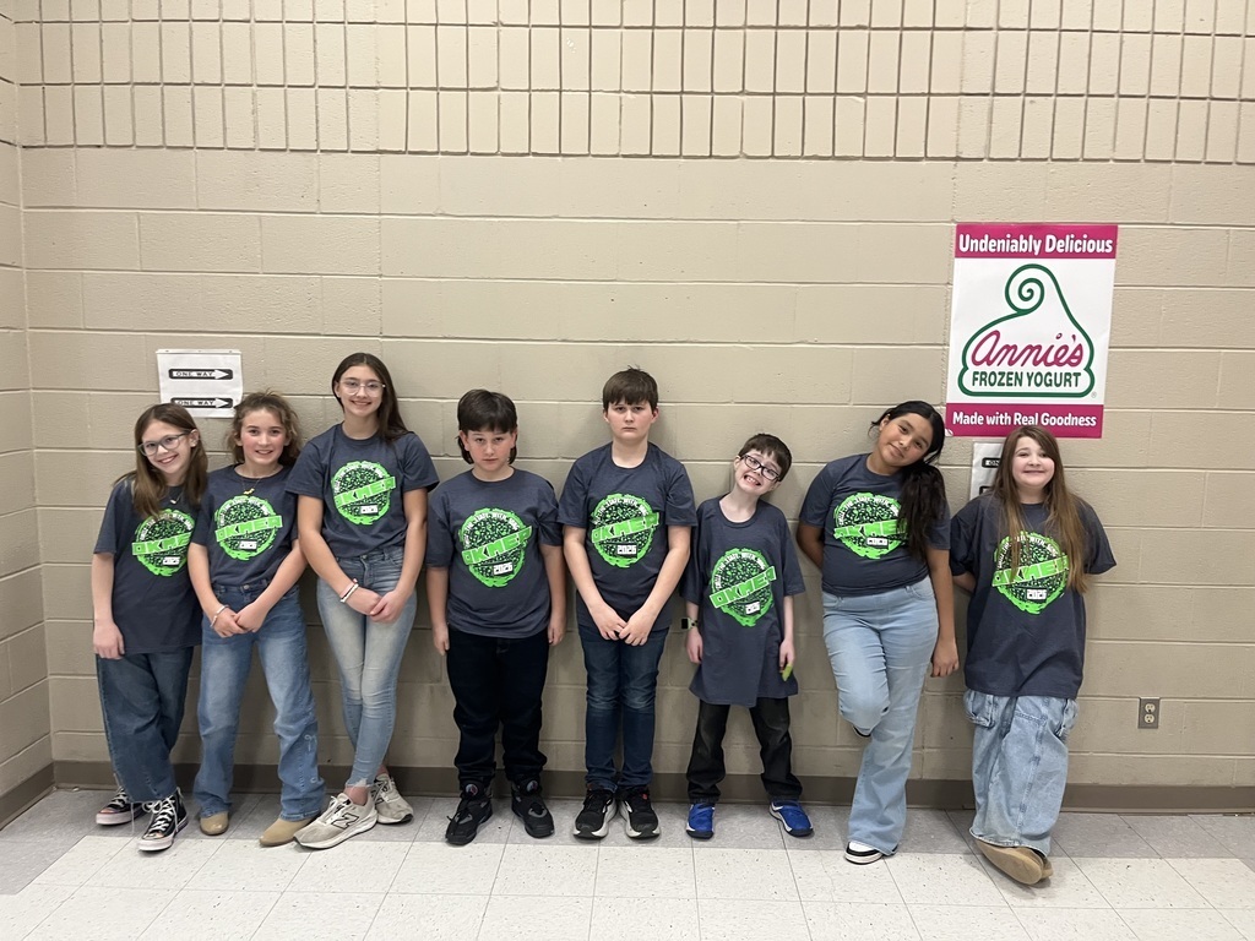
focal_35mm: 26
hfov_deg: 67.3
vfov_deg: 53.1
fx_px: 943
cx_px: 628
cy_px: 470
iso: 250
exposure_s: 1/60
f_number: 1.6
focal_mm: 5.1
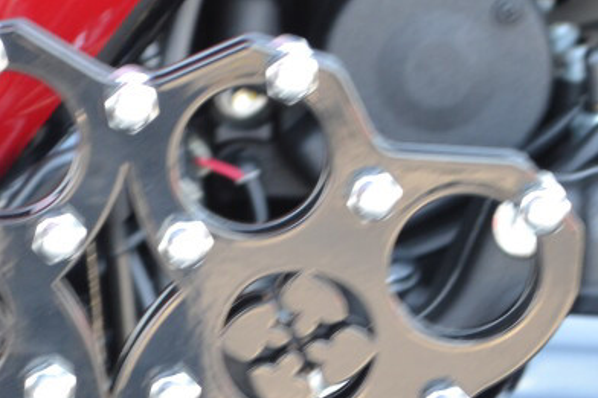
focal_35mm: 239
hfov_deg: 8.6
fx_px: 3968
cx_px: 98
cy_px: 352
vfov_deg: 5.7
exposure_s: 1/30
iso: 400
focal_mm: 52
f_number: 5.6
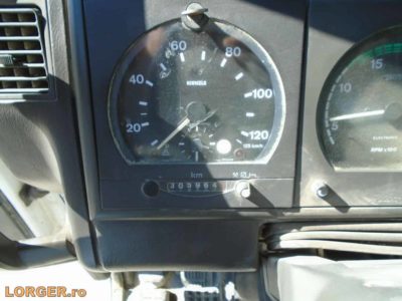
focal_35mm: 26
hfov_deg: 67.3
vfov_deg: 53.1
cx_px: 201
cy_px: 150
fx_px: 302
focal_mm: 4.6
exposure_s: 1/160
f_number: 3.2
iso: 100
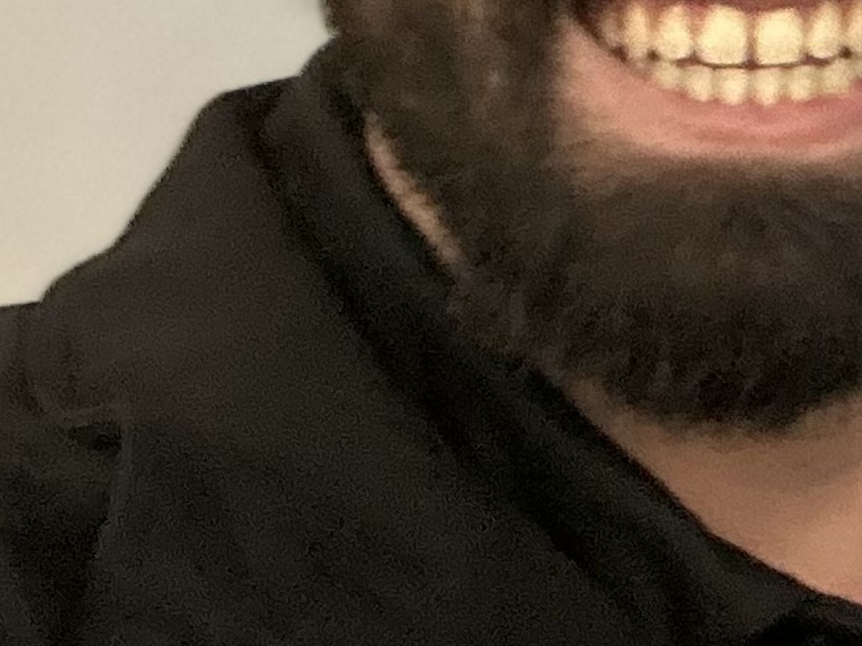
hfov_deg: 11.8
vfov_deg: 9.7
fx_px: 3536
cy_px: -668
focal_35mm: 142
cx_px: 1959
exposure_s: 1/40
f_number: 1.9
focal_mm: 2.69
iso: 250
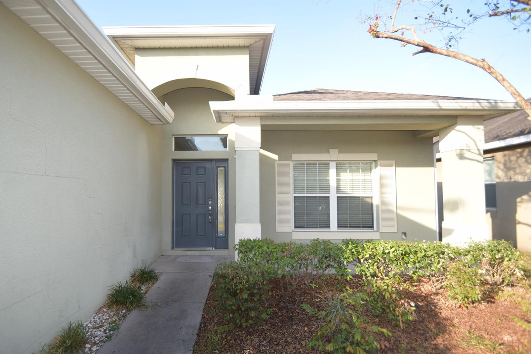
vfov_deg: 70.4
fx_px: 251
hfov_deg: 92.8
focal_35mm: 17
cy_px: 178
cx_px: 232
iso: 125
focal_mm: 10
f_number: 3.5
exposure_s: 1/200
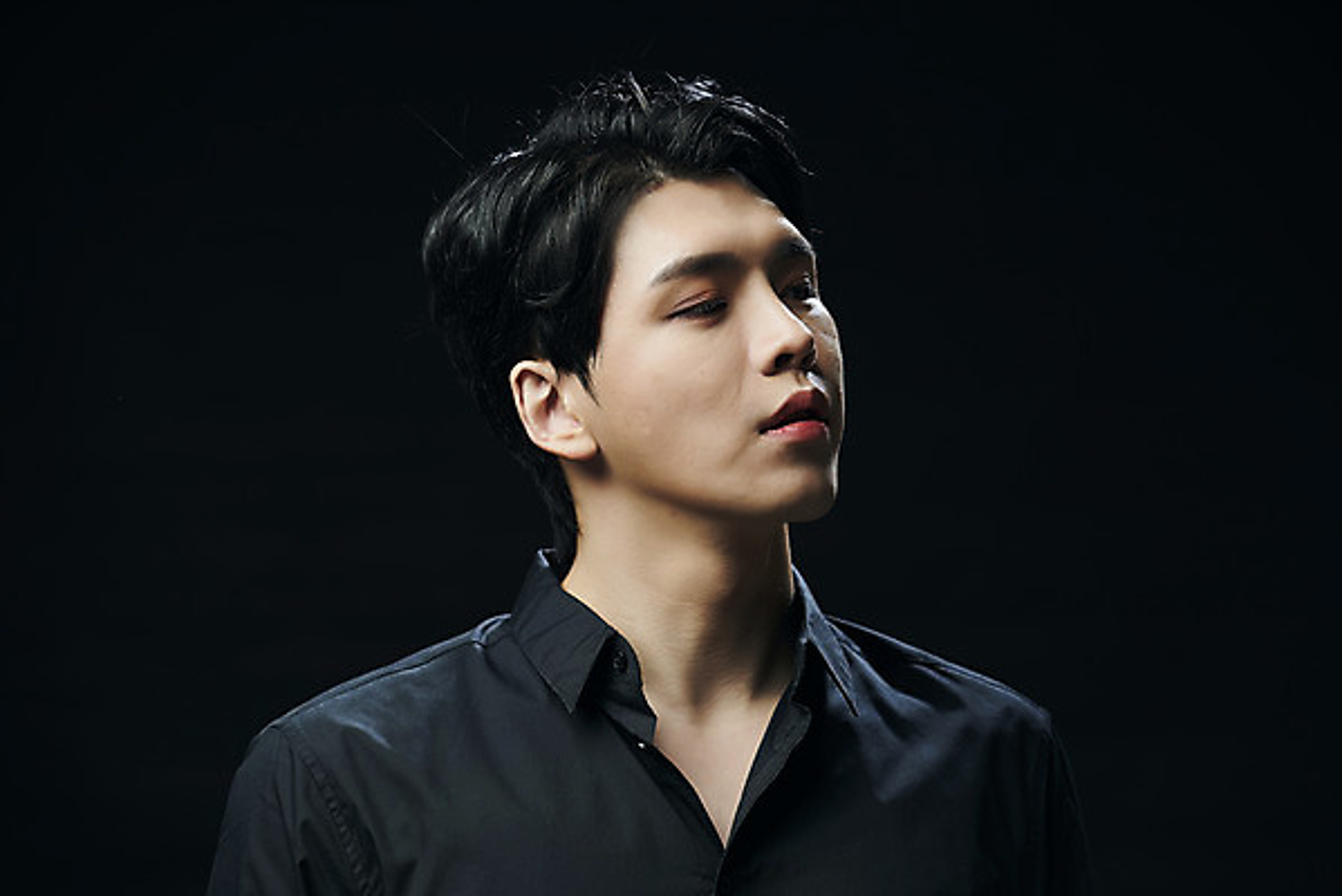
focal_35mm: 135
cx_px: 671
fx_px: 5035
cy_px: 448
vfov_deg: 10.2
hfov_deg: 15.2
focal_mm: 135
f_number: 4
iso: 64
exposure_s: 1/125
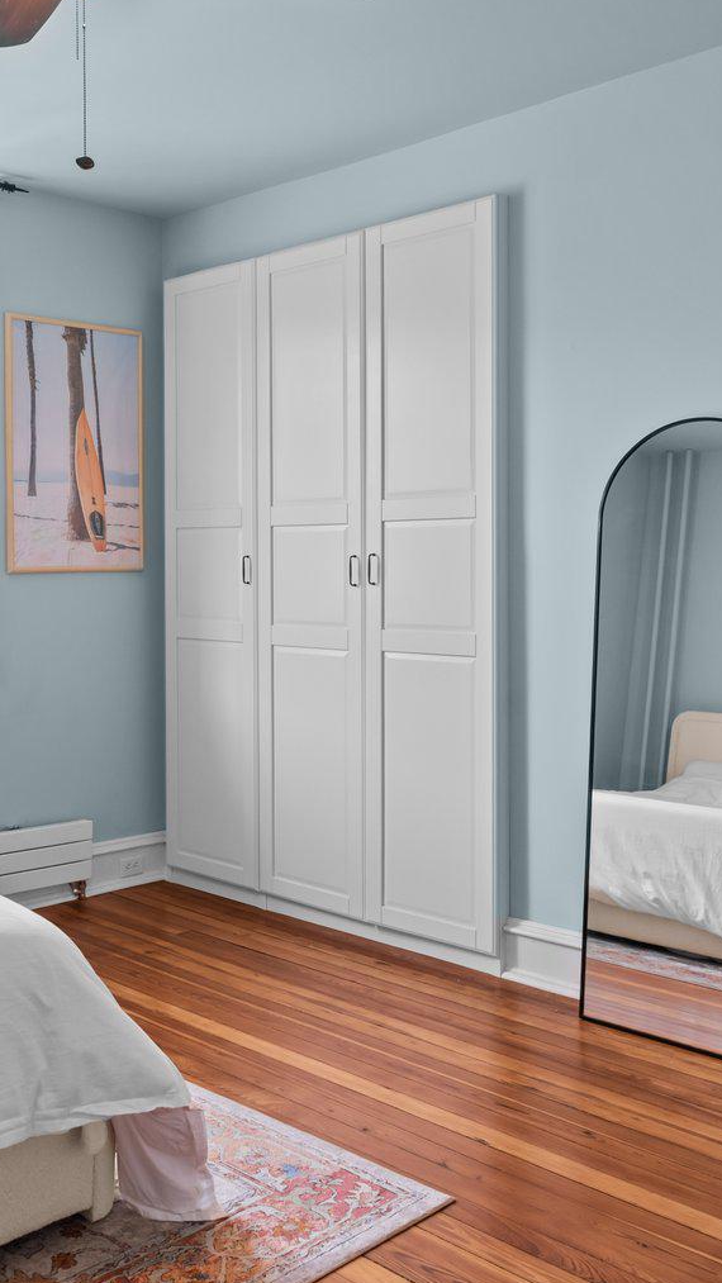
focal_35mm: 36
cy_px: 533
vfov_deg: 55.0
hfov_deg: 31.9
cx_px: 142
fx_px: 1225
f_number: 8
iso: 640
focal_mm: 17
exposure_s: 1/6
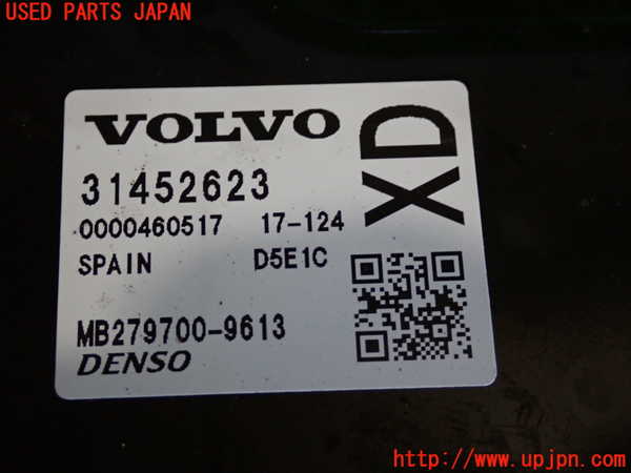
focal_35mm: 67
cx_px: 316
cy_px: 236
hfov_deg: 29.0
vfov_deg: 21.9
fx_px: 1221
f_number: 3.8
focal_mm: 11.88
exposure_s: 1/60
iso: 800
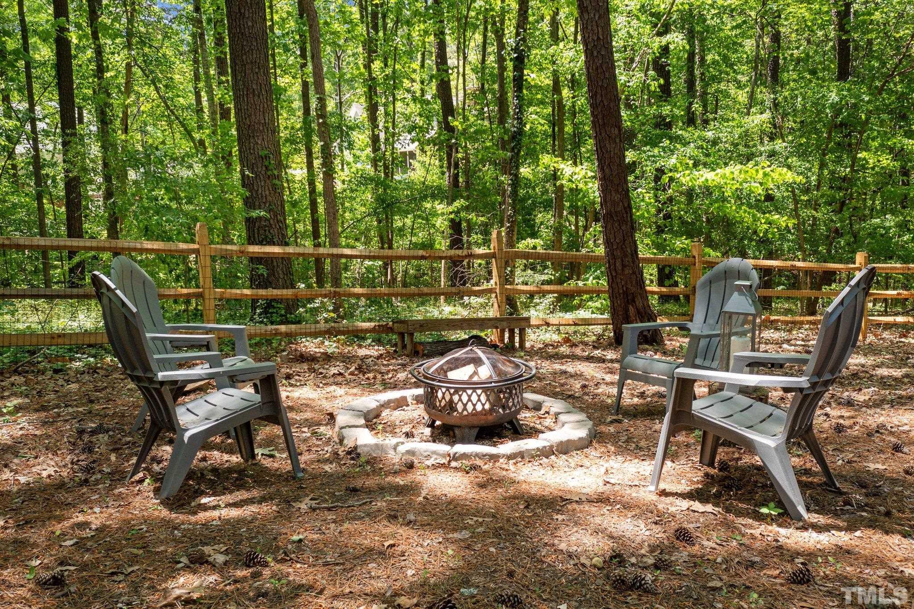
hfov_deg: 65.5
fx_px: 711
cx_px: 457
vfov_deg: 46.4
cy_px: 304
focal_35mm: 28
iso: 100
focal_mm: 10.26
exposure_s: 1/120
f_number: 4
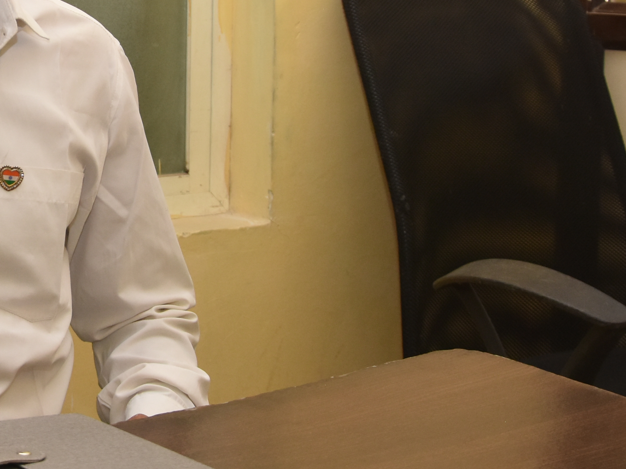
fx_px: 1917
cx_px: -24
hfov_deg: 18.0
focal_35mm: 106
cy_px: 85
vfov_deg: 13.9
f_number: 4
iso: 560
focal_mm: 26
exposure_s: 1/60
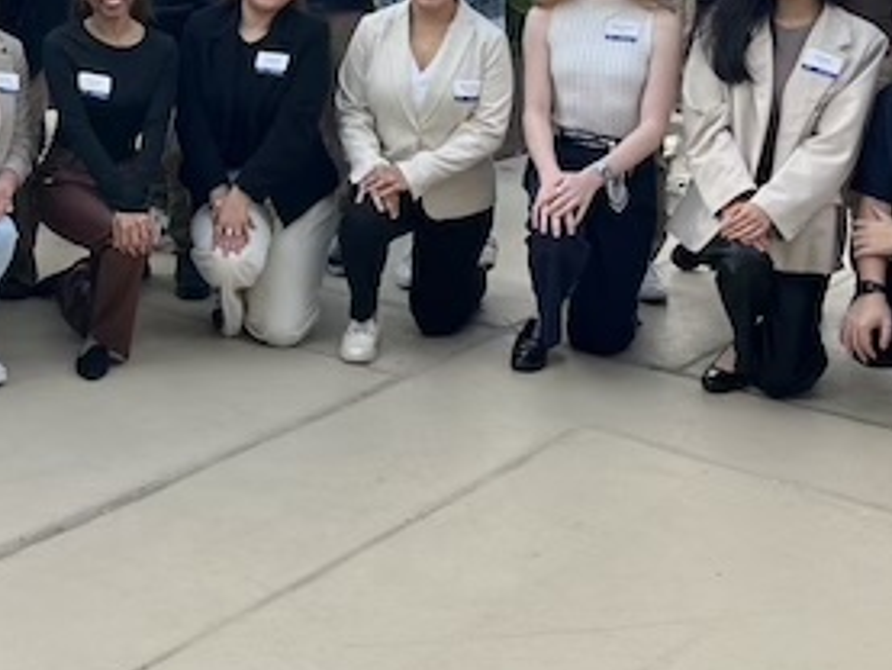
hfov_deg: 31.7
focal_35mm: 60
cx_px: 245
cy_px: 42
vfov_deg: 23.6
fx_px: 1547
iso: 50
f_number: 1.5
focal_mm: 5.7
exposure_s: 1/482
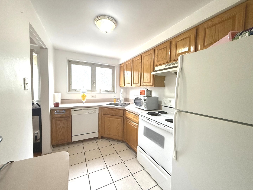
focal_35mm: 14
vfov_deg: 85.7
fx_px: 102
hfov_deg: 102.1
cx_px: 126
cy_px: 95
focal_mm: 2.22
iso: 200
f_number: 2.2
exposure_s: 1/120
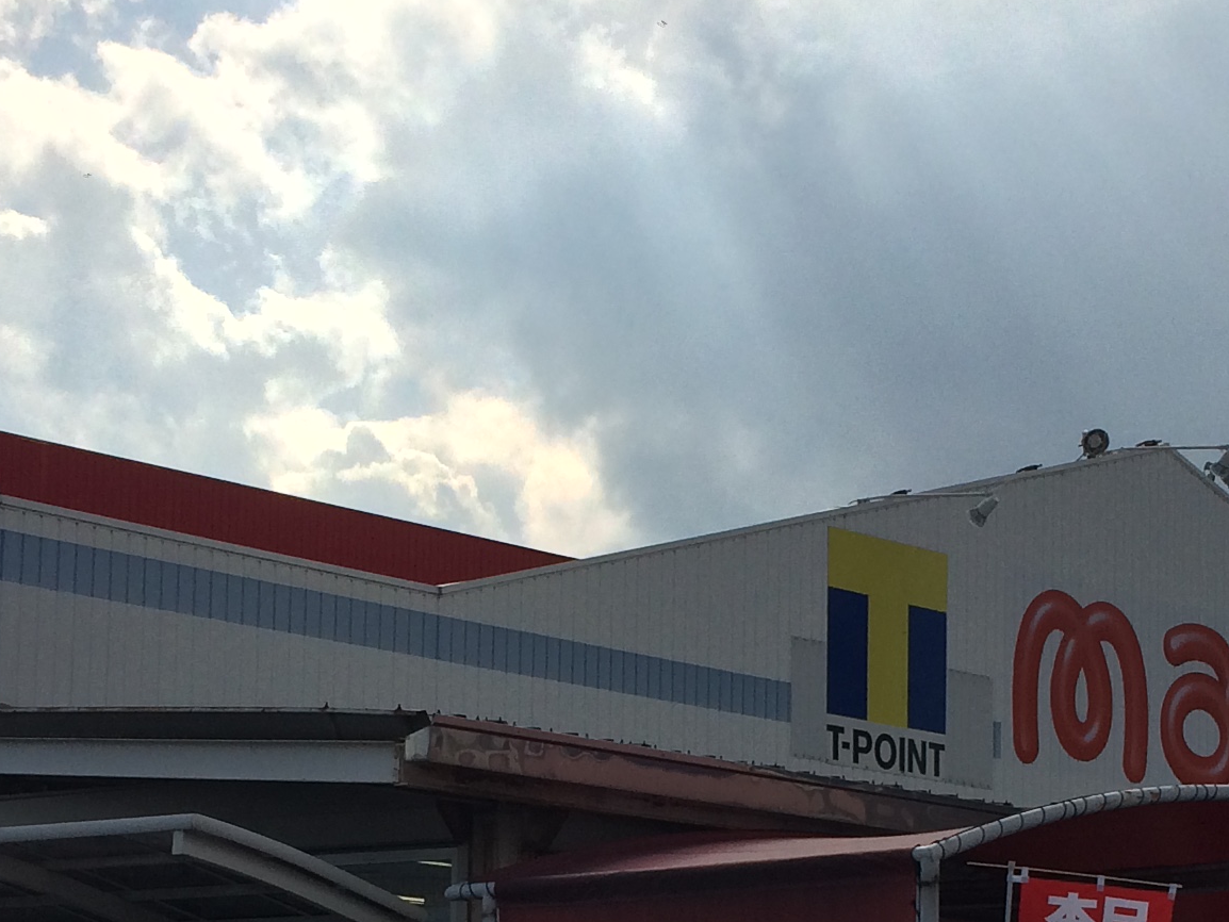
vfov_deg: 17.5
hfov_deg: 23.8
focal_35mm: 82
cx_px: 619
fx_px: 2912
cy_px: 940
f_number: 2.2
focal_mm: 4.15
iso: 32
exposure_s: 1/5882
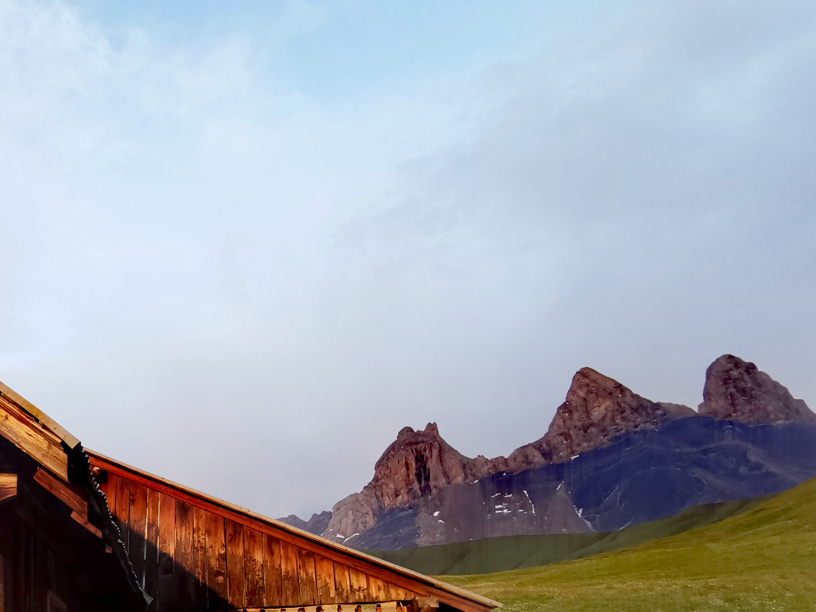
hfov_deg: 47.2
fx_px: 778
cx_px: 23
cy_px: 467
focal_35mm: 33
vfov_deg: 41.5
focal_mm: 2.35
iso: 125
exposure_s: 1/100
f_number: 2.2
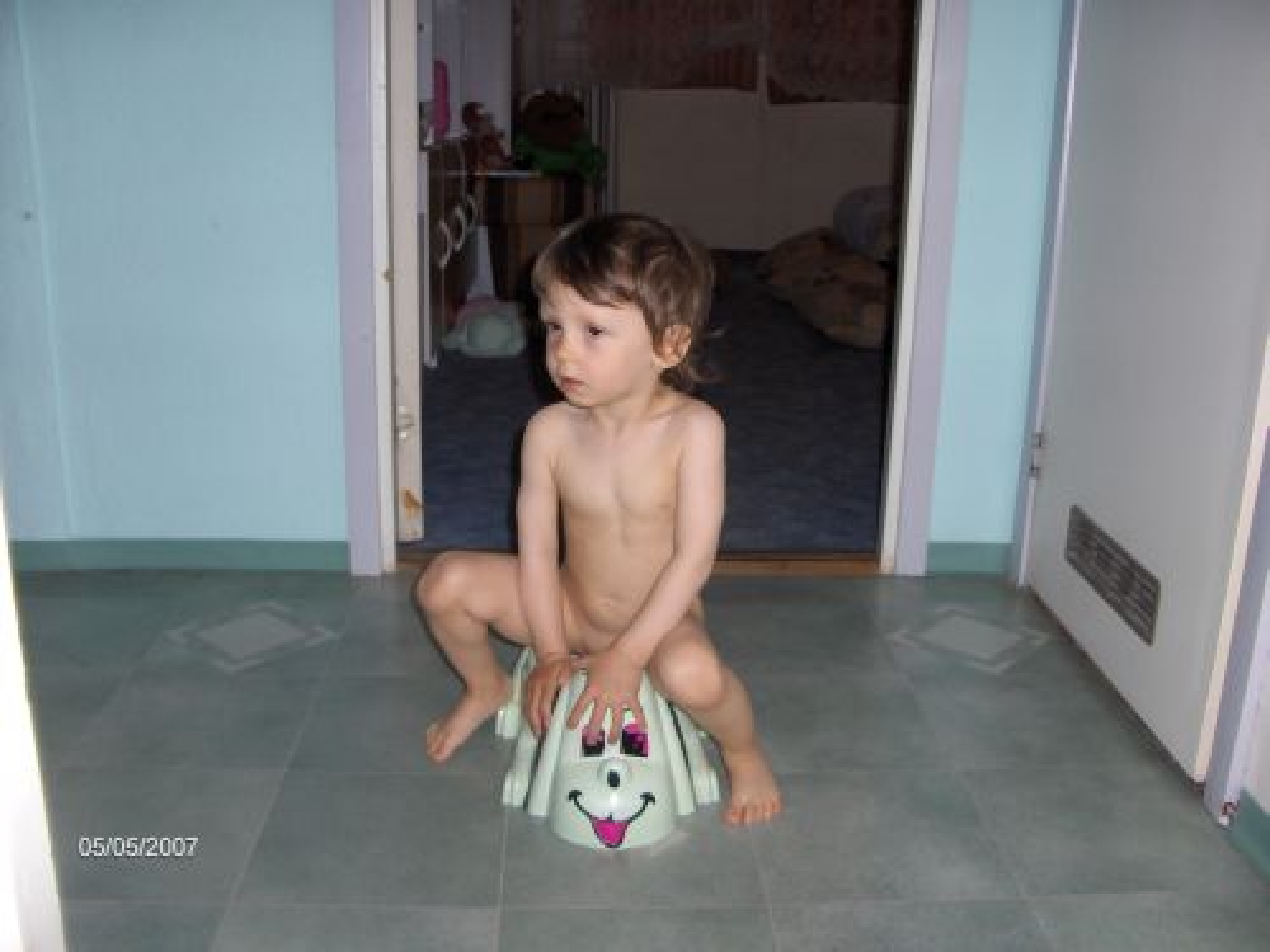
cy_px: 476
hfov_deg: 52.6
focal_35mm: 35
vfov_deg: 40.7
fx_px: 1284
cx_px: 635
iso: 100
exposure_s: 1/60
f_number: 2.6
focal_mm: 5.8
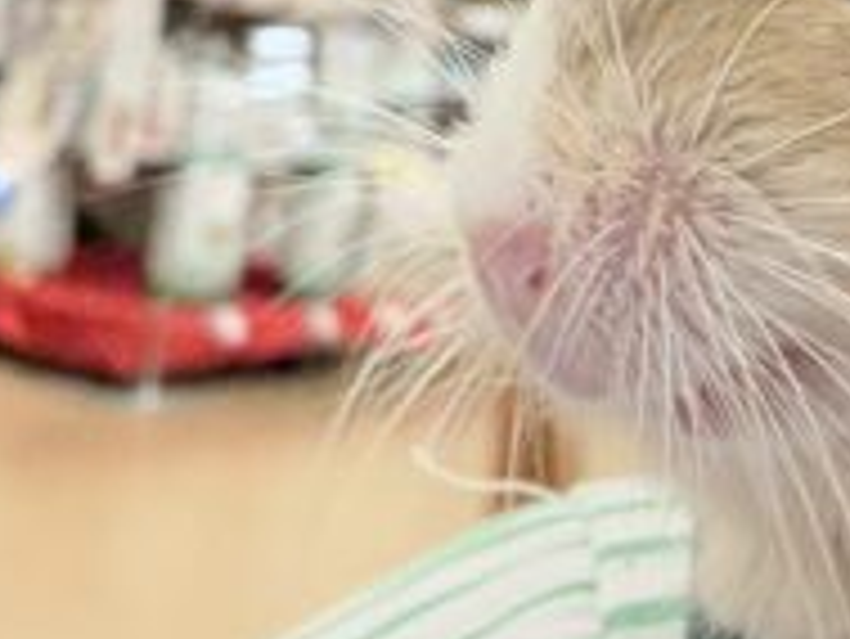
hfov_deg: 24.4
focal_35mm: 78
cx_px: 733
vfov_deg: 18.5
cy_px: 9
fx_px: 1917
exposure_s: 1/50
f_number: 1.9
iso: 80
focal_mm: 2.69
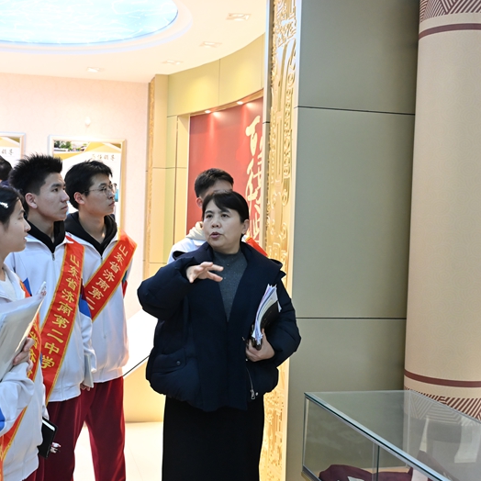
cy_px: 240
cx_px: 204
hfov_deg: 35.3
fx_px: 755
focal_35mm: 48
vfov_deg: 35.4
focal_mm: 37
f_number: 7.1
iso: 2500
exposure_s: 1/50
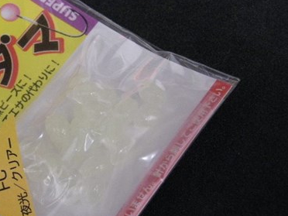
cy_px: 137
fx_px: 940
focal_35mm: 113
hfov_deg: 17.4
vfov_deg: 13.1
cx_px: 108
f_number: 4.1
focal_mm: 13.7
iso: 400
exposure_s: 1/36.6
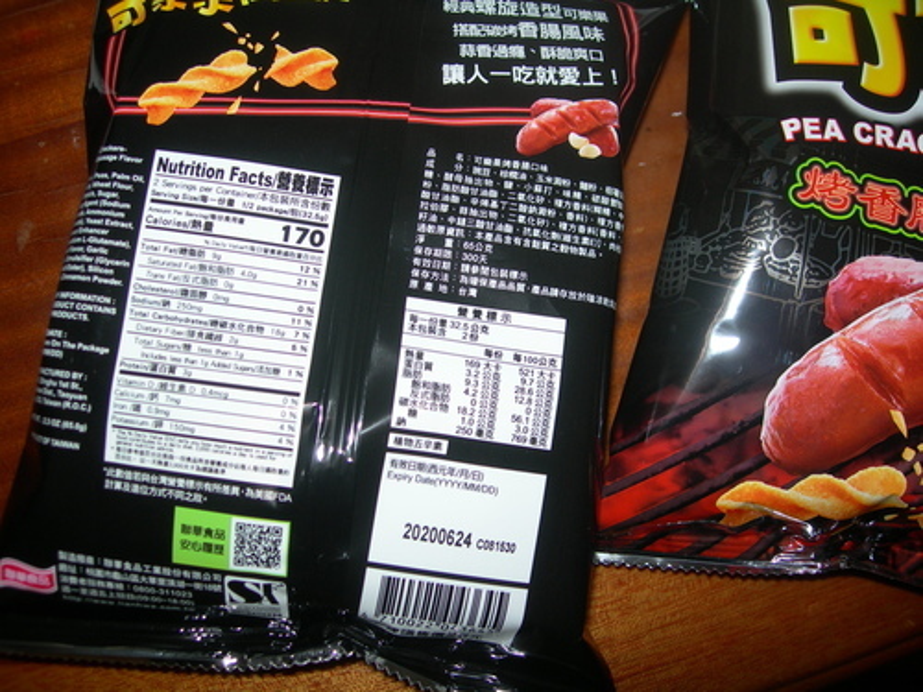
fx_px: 1013
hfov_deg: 49.0
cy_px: 346
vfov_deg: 37.7
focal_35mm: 38
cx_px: 462
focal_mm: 7.8
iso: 50
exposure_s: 1/60.1
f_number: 2.8
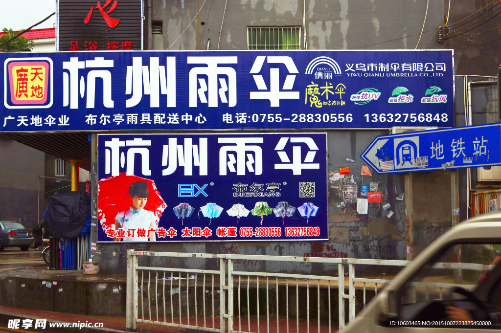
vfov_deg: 25.0
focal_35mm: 54
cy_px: 166
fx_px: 751
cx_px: 250
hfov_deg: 36.9
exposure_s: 1/125
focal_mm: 36
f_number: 9
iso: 200
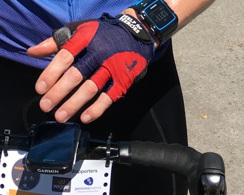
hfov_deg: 17.2
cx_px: 26
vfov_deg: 12.6
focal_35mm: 110
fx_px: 794
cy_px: -168
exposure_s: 1/1399
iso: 25
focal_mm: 4.15
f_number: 2.2
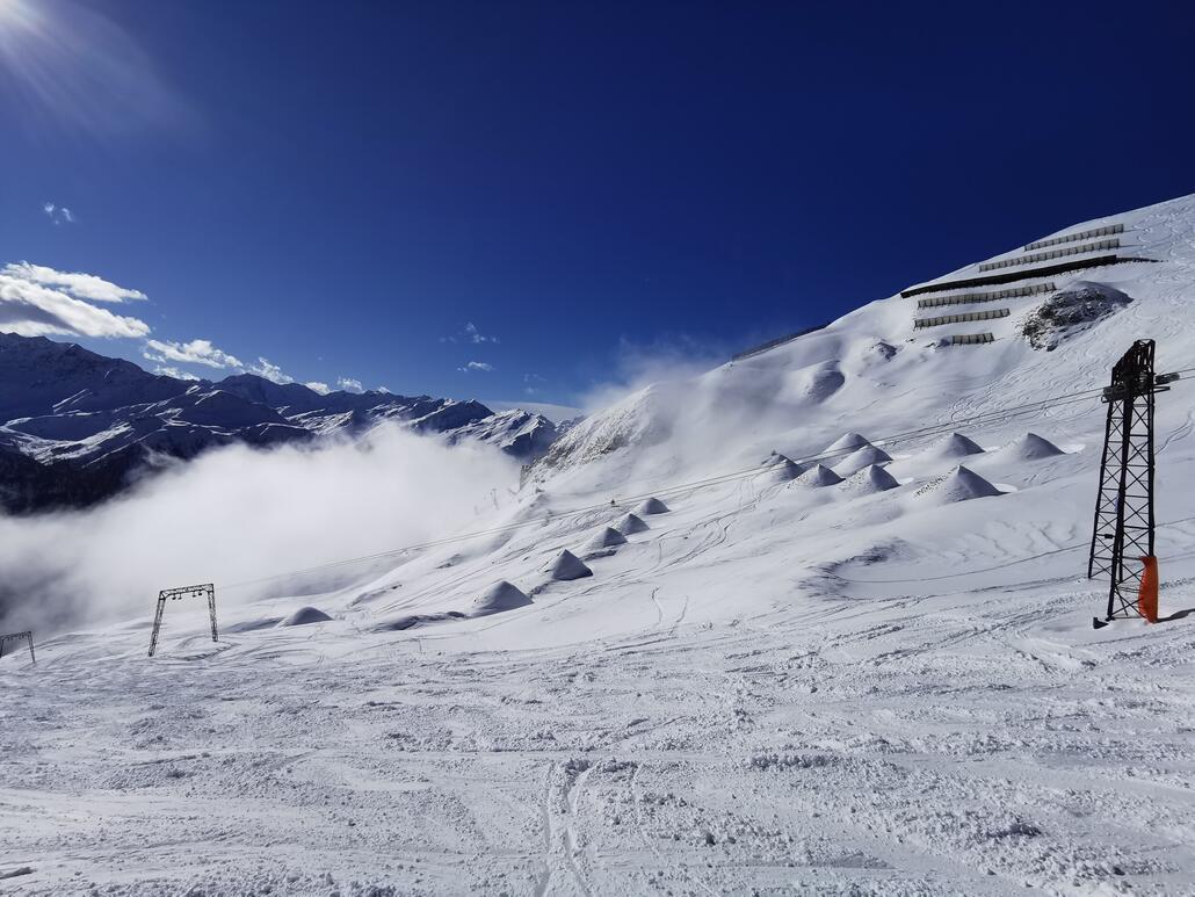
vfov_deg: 74.8
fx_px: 587
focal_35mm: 17
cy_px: 448
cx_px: 598
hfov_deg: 91.0
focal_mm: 2.26
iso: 50
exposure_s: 1/5181
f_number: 2.2
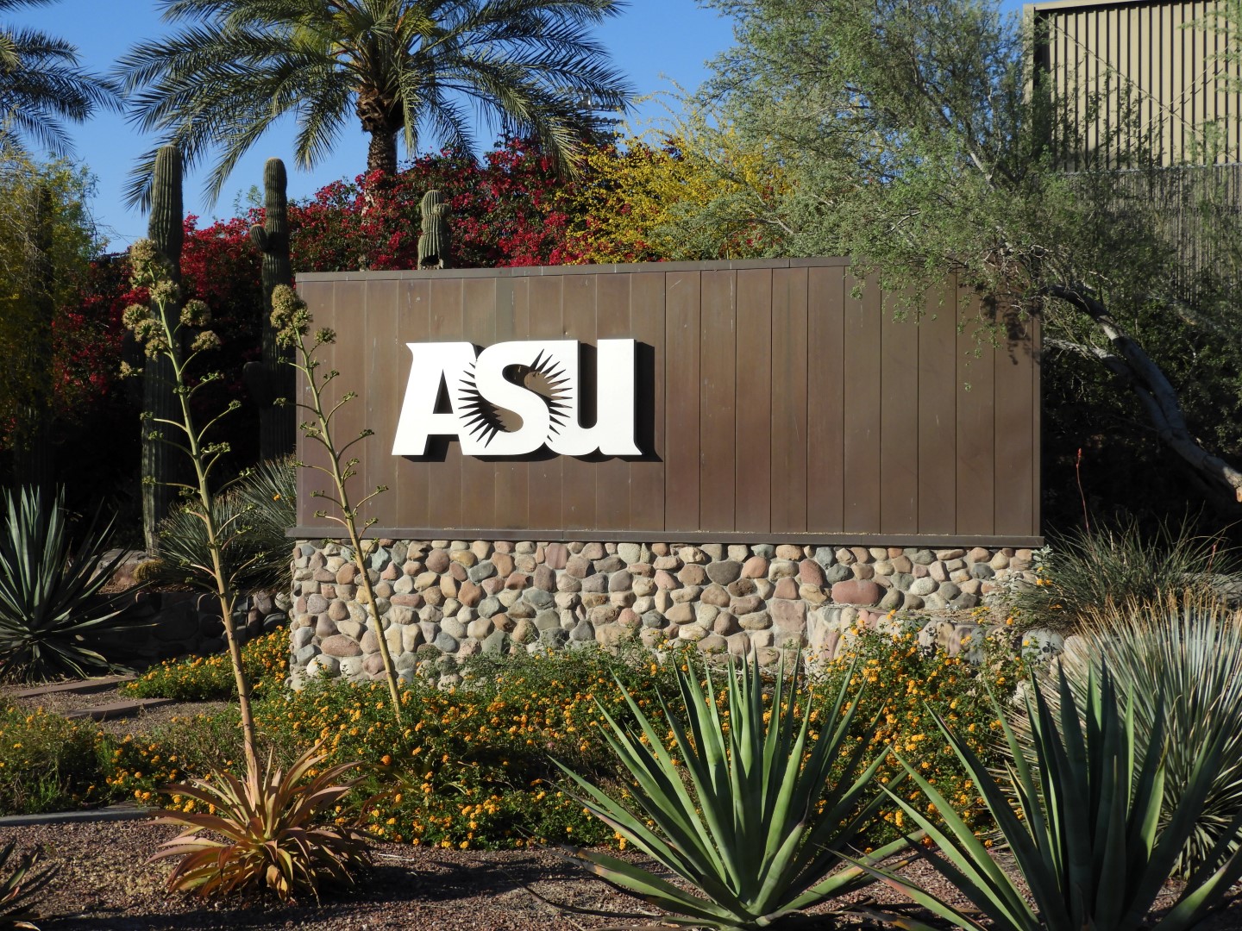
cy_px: 466
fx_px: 2153
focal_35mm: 60
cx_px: 621
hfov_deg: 32.2
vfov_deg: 24.4
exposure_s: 1/800
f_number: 4.2
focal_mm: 10.7
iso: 100
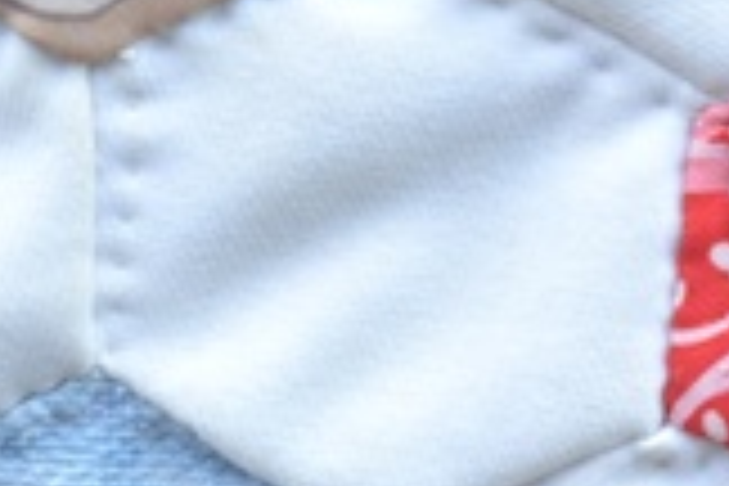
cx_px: 1854
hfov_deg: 5.3
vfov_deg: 3.7
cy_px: 209
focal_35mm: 371
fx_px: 7512
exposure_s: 1/125
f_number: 8
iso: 360
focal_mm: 40
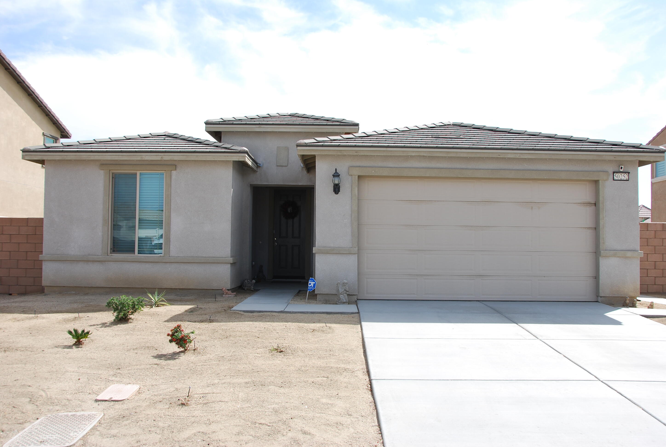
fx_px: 612
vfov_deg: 40.1
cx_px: 333
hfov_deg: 57.1
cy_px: 224
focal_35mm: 33
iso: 100
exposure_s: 1/200
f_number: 7.1
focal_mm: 22
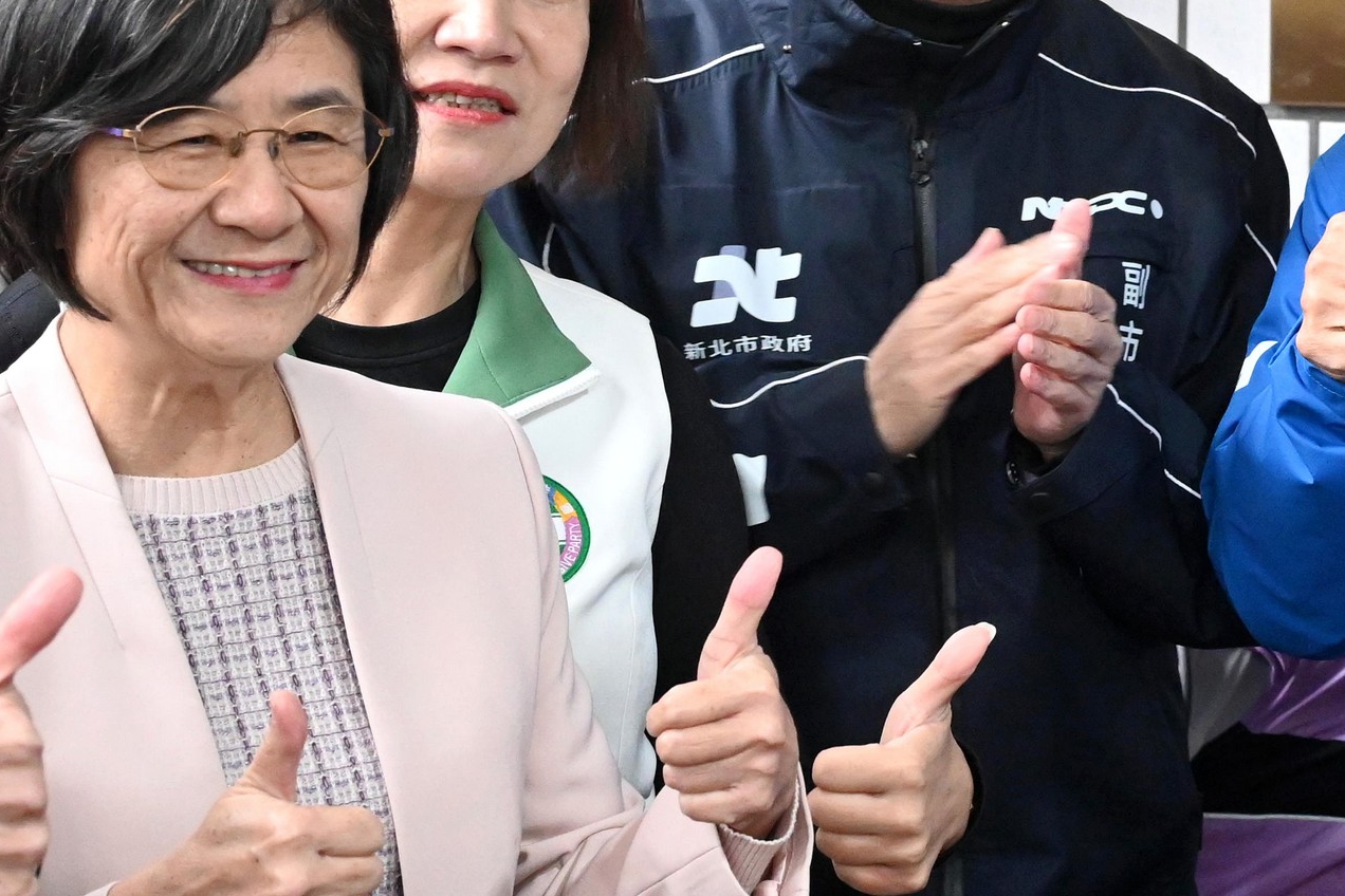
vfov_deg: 9.8
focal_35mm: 138
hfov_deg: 14.4
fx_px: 5155
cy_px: -73
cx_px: 1641
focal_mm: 39
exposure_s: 1/125
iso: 3200
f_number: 4
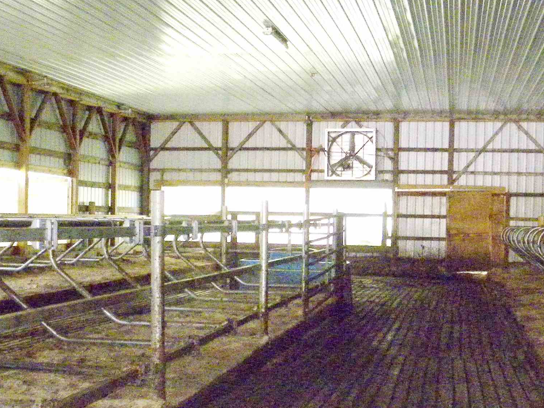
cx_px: 269
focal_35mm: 53
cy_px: 269
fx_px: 833
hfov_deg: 36.2
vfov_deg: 27.4
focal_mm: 4.6
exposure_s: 1/60
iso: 728
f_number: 2.8
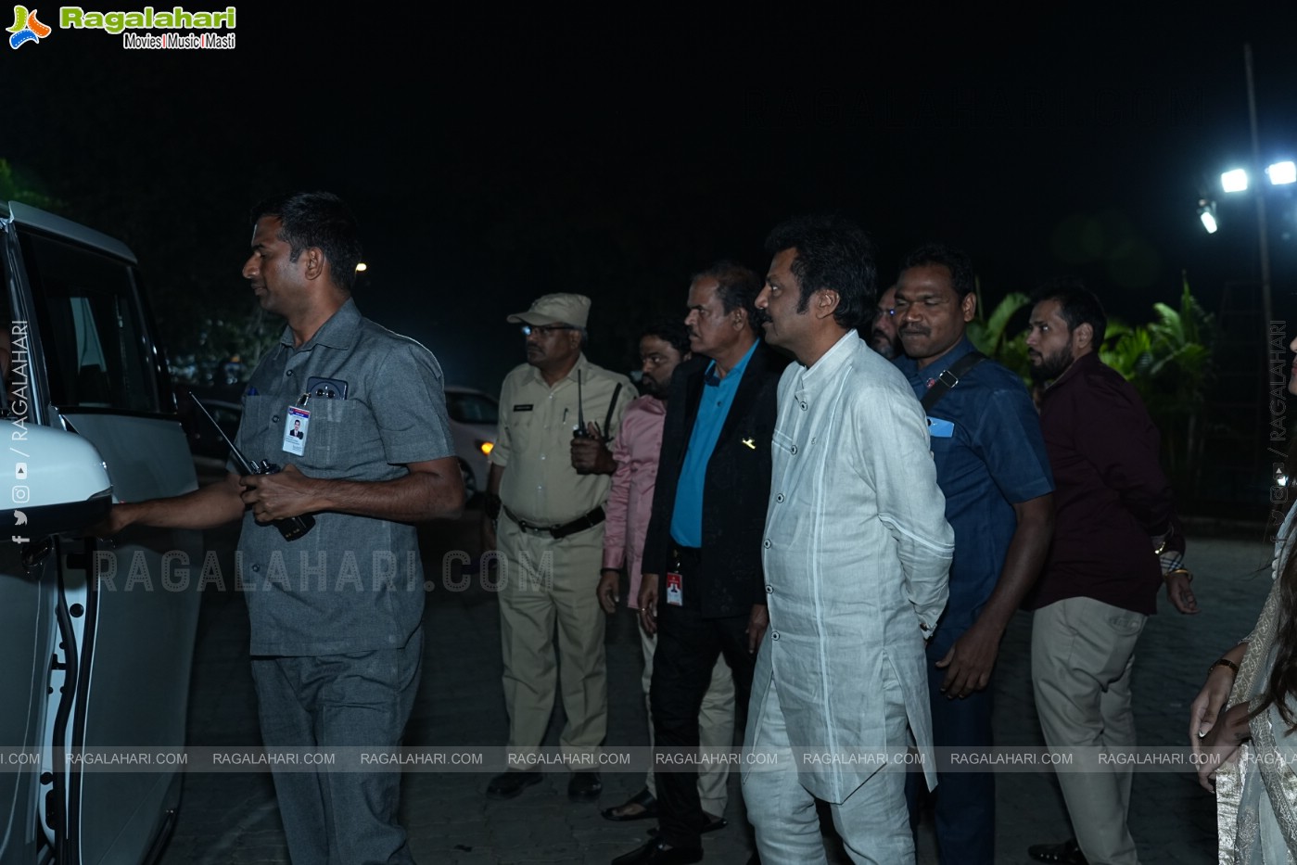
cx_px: 648
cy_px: 432
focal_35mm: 38
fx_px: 1369
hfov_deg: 50.7
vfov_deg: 35.1
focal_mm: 38
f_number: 4
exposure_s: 1/160
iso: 1250
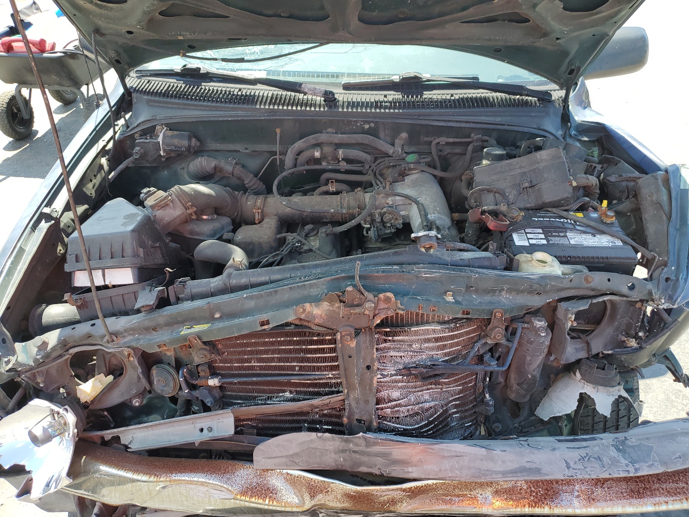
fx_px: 518
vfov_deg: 53.1
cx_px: 344
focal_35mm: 26
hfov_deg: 67.3
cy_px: 258
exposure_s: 1/556
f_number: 1.5
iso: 50
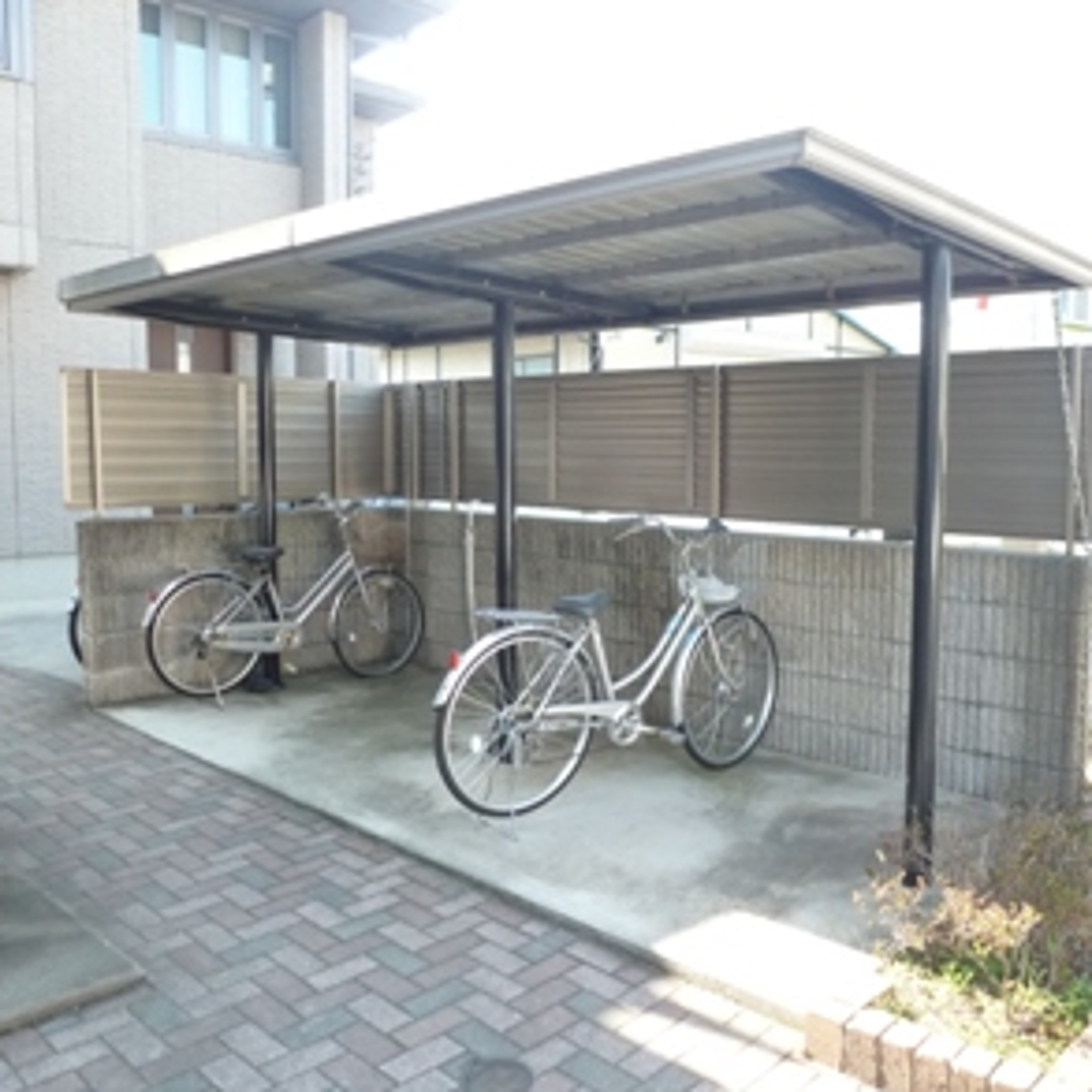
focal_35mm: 29
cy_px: 540
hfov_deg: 55.2
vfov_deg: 55.6
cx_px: 652
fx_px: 1035
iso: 200
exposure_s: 1/60
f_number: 3.3
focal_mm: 4.3
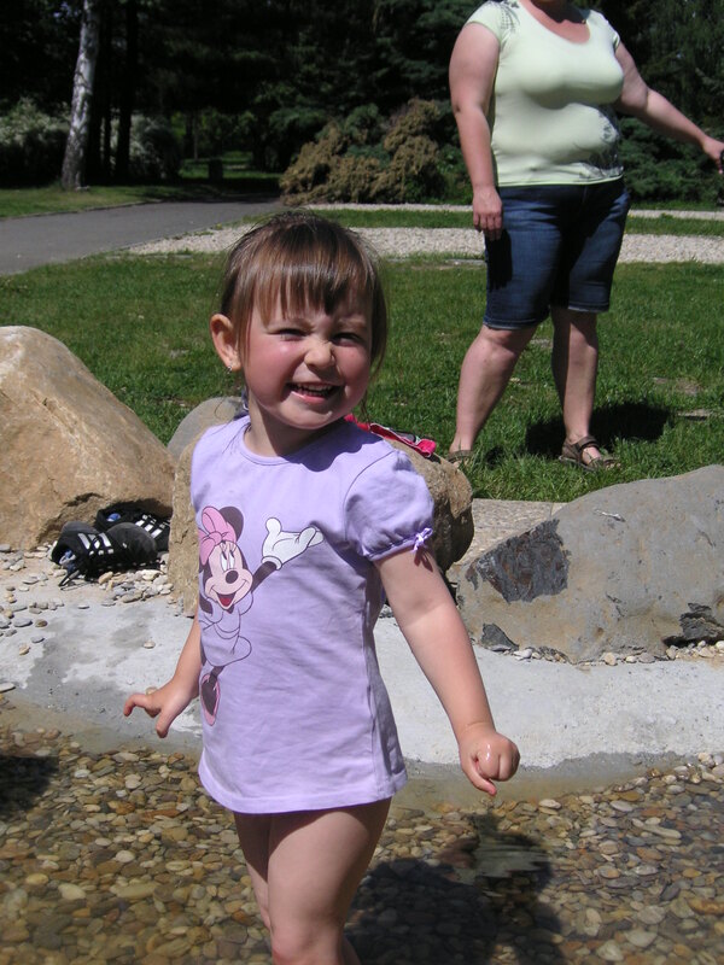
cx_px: 362
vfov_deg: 36.2
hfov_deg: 27.5
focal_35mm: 53
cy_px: 482
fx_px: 1478
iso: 50
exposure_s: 1/250
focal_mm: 8.9
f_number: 9.5
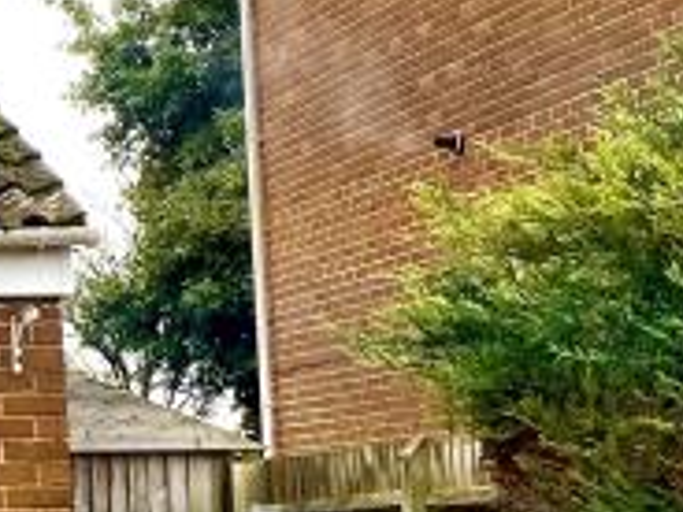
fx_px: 2861
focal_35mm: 145
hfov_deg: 12.5
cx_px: -531
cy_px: 189
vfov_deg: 10.2
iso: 32
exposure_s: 1/124
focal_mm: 4.25
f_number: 1.8
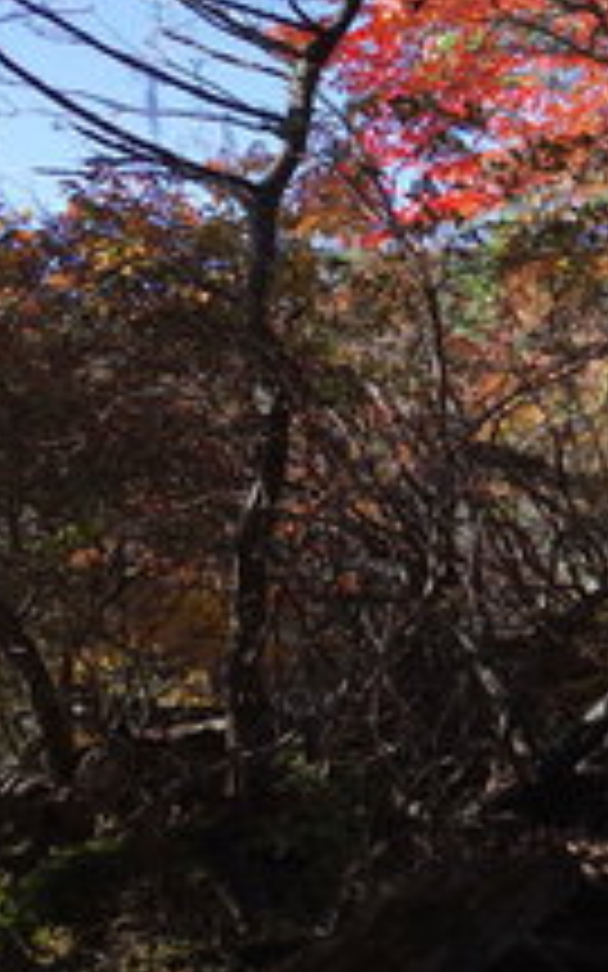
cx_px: 1103
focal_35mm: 66
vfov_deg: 30.9
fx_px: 1750
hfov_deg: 16.4
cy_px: 358
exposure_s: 1/400
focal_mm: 18.3
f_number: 4.5
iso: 200
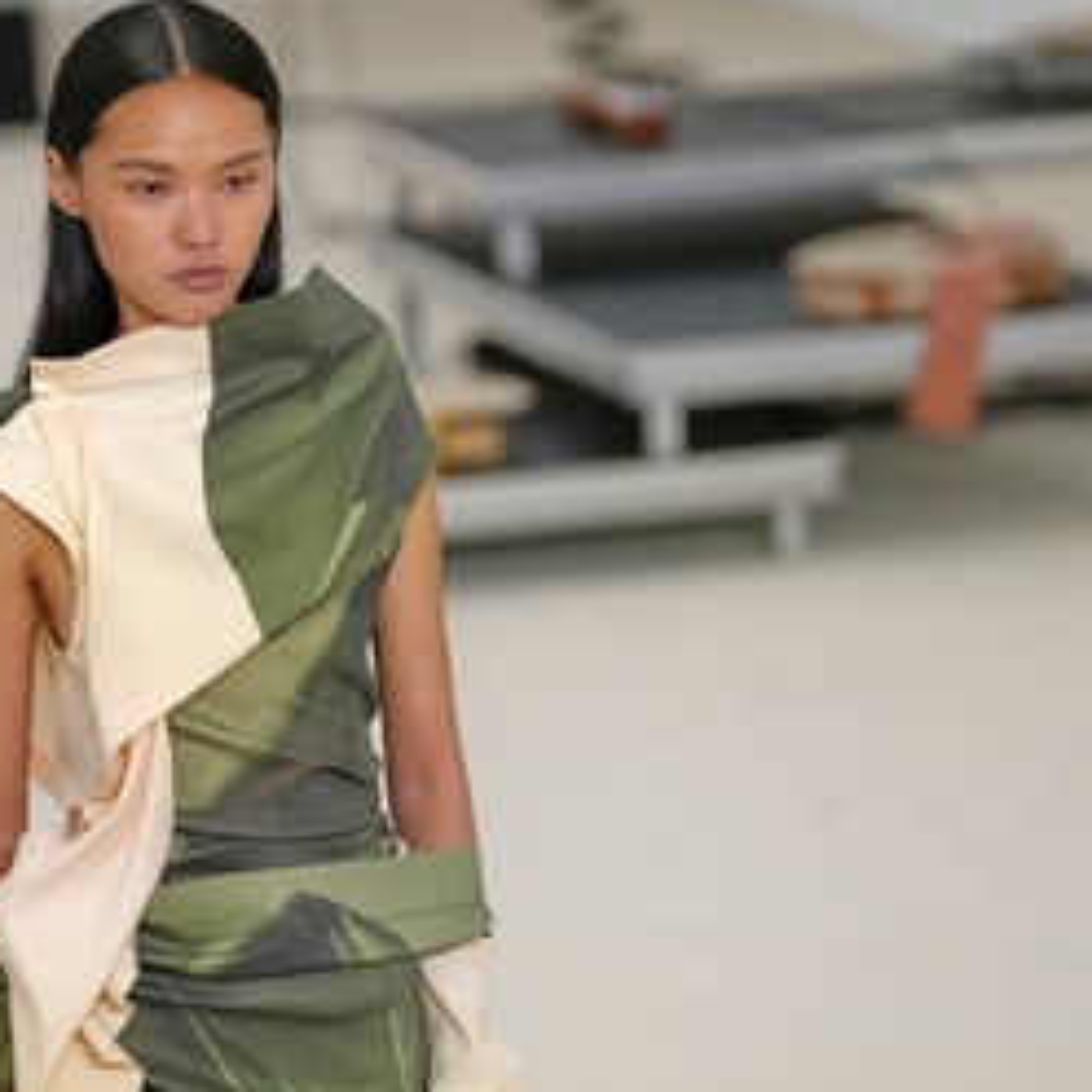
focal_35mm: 230
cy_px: 421
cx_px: 542
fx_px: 8209
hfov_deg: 7.6
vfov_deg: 7.6
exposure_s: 1/800
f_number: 2.8
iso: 500
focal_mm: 131
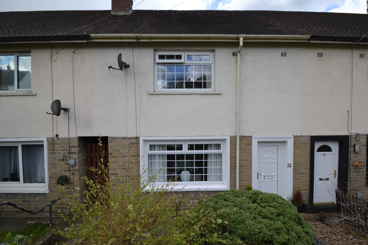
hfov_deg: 92.4
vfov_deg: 69.6
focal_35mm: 17
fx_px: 176
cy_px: 122
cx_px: 184
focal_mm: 11.5
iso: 100
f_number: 6.3
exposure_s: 1/160
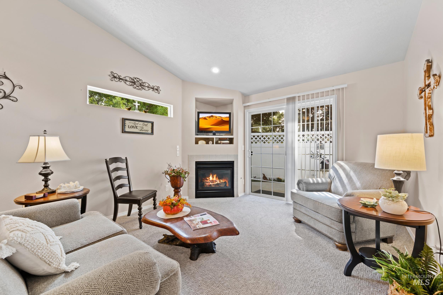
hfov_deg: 104.3
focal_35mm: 14
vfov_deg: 81.2
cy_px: 148
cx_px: 222
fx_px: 172
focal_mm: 14
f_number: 9
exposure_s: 3
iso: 100
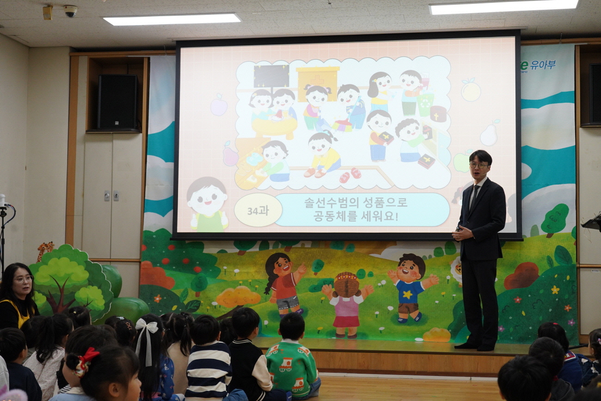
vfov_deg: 22.6
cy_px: 200
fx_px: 1002
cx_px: 300
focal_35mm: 60
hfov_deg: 33.4
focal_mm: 60
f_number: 5.6
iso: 2500
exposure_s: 1/200
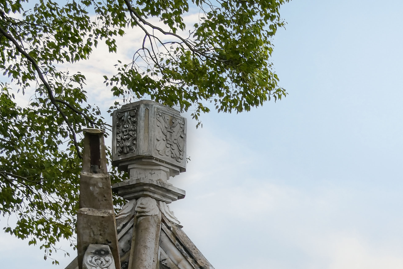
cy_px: 572
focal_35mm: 125
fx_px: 1399
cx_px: 675
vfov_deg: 10.0
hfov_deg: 14.8
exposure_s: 1/250
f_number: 5.6
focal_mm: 29
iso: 400
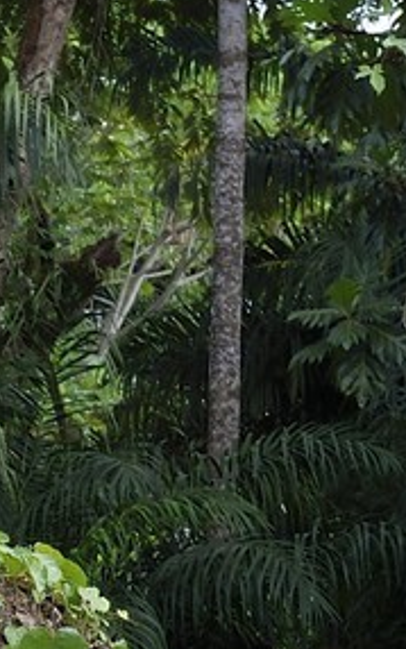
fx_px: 5235
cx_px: -1223
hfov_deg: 4.1
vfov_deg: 7.0
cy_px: 758
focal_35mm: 296
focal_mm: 52
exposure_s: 1/125
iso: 200
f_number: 7.1
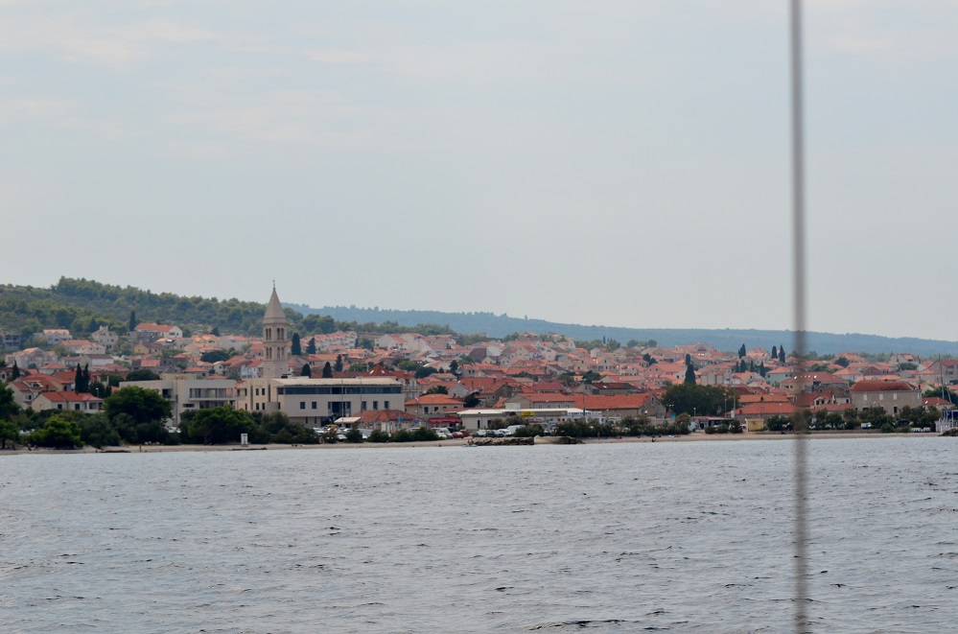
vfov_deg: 13.0
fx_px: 2788
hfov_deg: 19.5
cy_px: 317
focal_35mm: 105
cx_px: 479
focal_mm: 70
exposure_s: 1/2500
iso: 400
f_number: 5.6
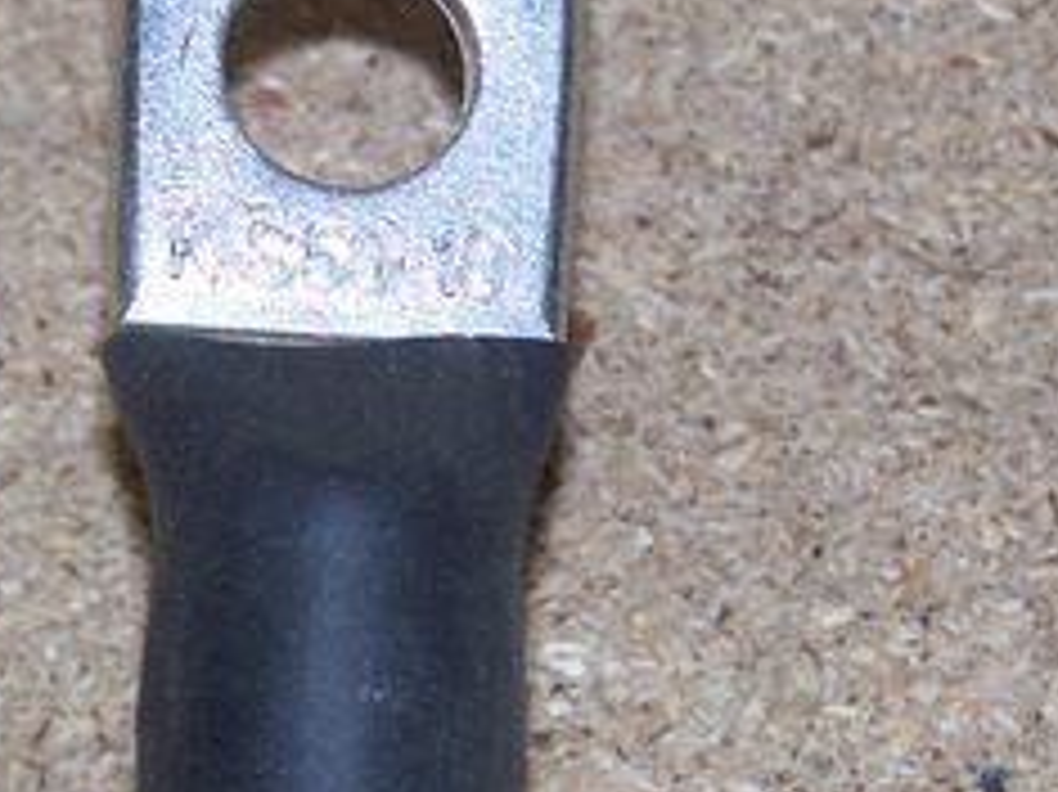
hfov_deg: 6.9
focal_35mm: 286
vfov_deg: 5.2
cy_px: 774
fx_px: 8737
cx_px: 293
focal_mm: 17.5
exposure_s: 1/100
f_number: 3.2
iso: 80
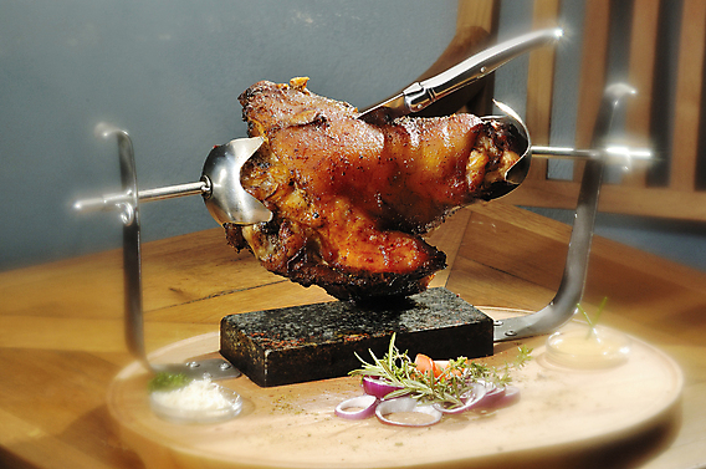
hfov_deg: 12.9
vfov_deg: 8.6
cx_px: 362
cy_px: 224
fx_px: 3114
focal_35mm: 159
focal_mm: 100
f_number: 14
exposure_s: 1/100
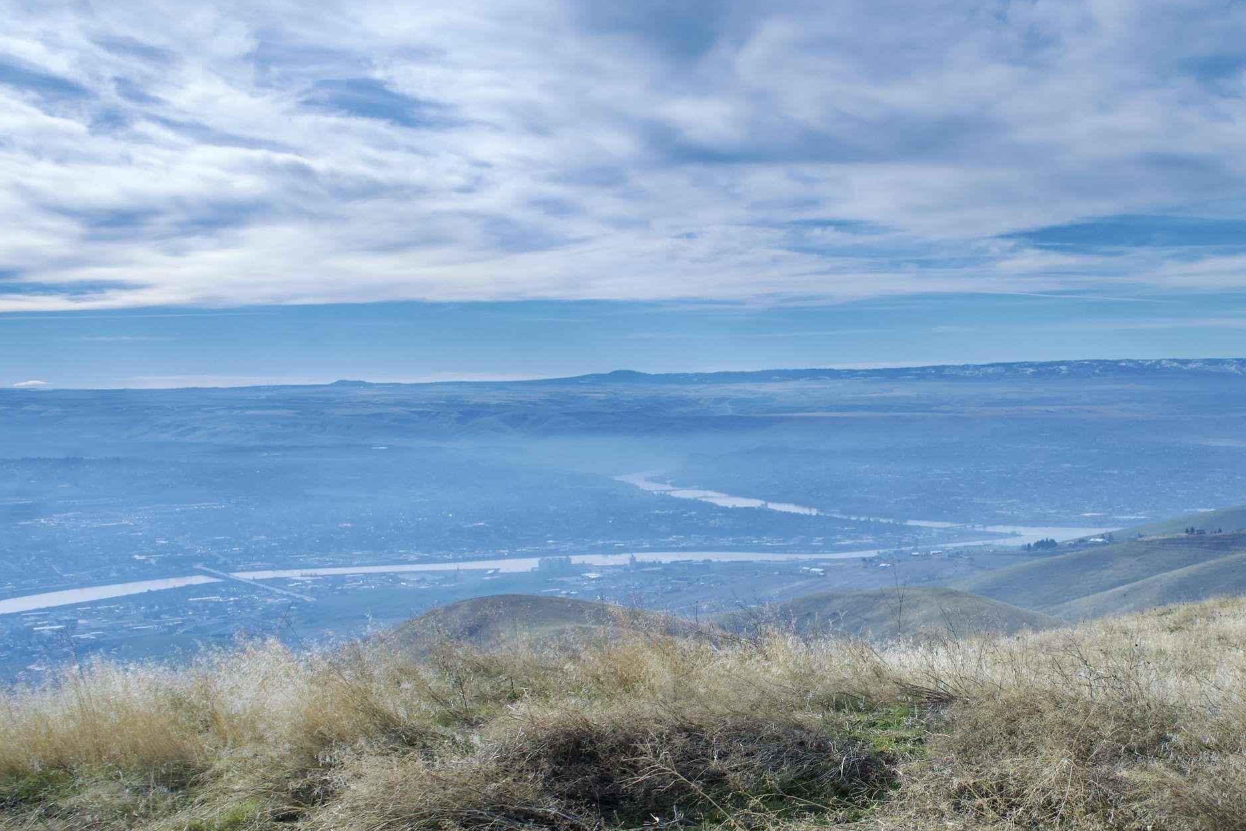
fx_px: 1592
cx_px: 922
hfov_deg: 41.6
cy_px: 616
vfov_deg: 28.8
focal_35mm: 46
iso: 1250
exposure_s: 1/8000
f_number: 5.6
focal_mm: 28
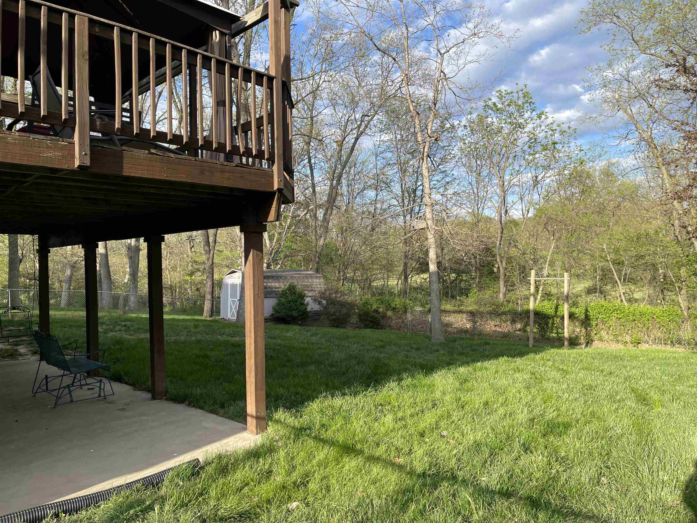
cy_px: 262
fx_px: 503
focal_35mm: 25
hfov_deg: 69.4
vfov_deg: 54.9
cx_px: 348
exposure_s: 1/1225
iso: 32
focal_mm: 5.1
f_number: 1.6
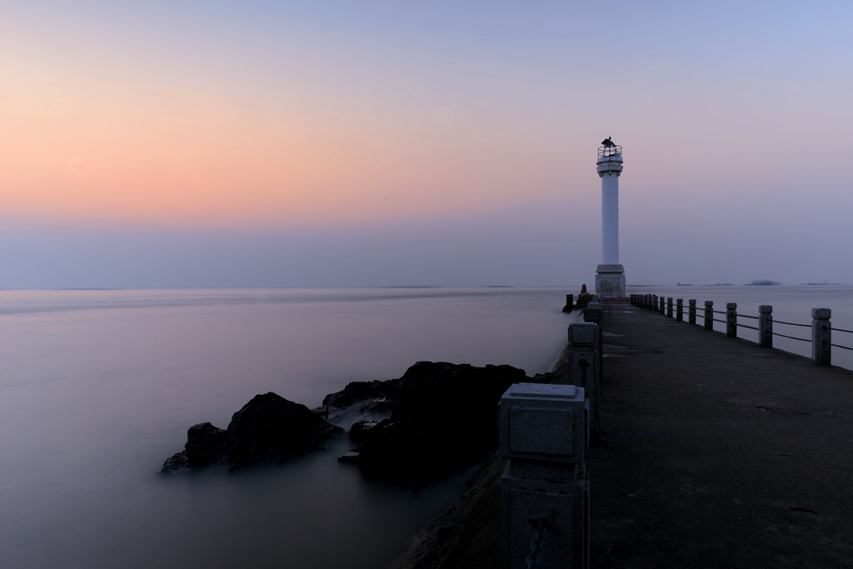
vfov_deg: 53.1
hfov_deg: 73.7
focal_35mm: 24
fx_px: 569
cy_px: 284
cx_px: 426
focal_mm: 24
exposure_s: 30
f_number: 18
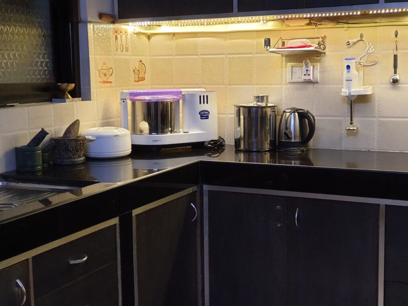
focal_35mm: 52
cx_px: 204
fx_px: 613
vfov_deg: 28.0
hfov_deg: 36.8
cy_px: 153
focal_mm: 6
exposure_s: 1/13
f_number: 2.4
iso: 200
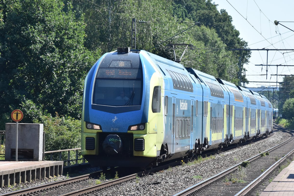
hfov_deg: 13.0
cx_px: 147
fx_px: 1286
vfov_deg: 8.7
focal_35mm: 158
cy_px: 98
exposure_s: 1/1000
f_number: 8
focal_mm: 105
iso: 720
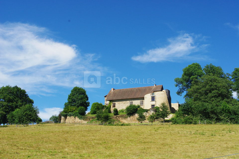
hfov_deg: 42.7
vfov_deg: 29.2
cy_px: 80
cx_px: 120
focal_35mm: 46
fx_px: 305
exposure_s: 1/250
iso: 200
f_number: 9.5
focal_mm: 30.63
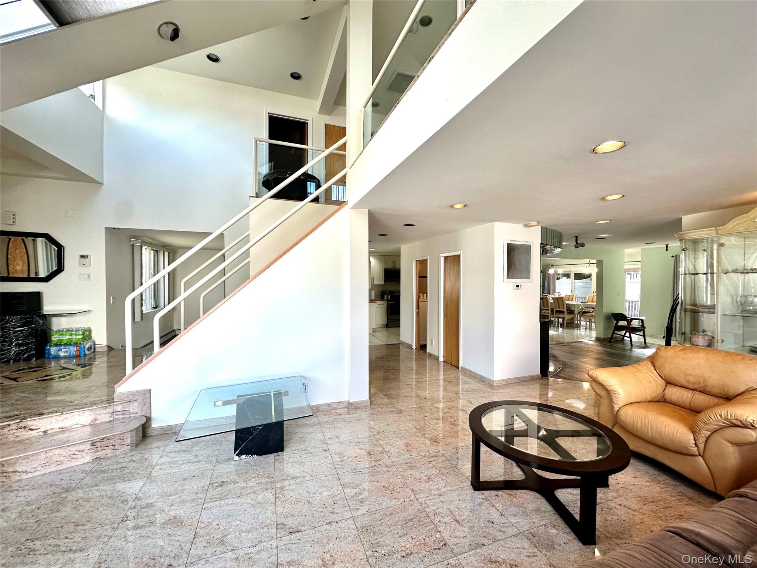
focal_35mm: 14
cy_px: 284
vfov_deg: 85.7
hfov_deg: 102.1
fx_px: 306
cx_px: 378
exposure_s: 1/120
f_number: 2.2
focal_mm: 2.22
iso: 64
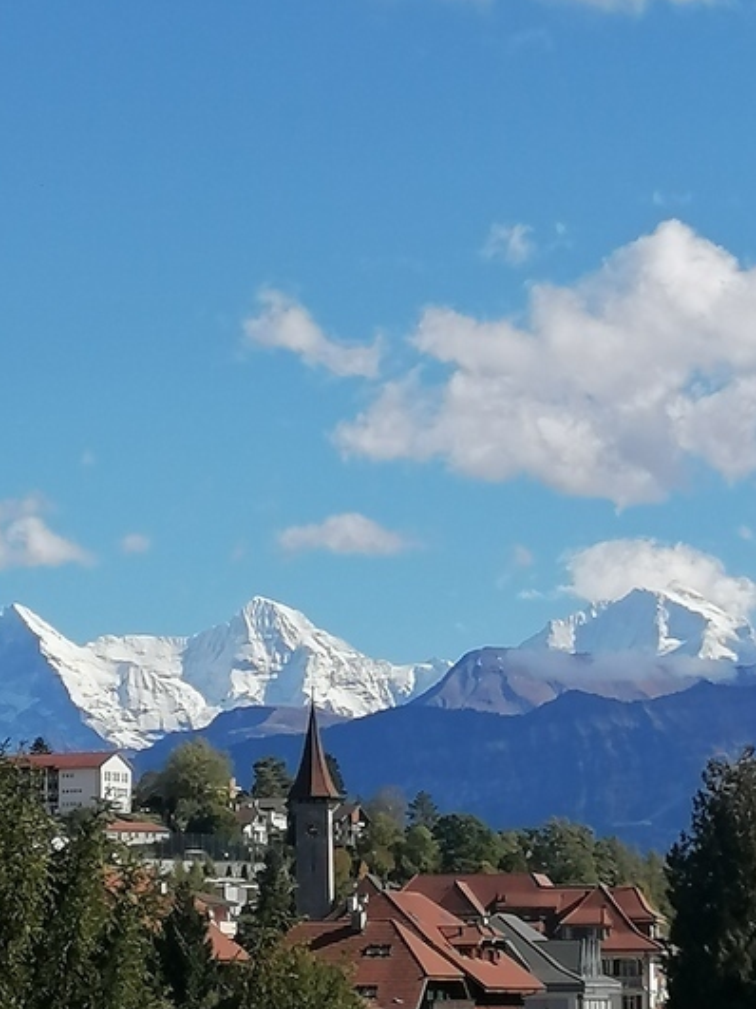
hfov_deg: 11.1
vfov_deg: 14.8
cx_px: 211
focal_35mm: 133
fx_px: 3874
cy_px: 616
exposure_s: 1/2165
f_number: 1.8
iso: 50
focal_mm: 4.75
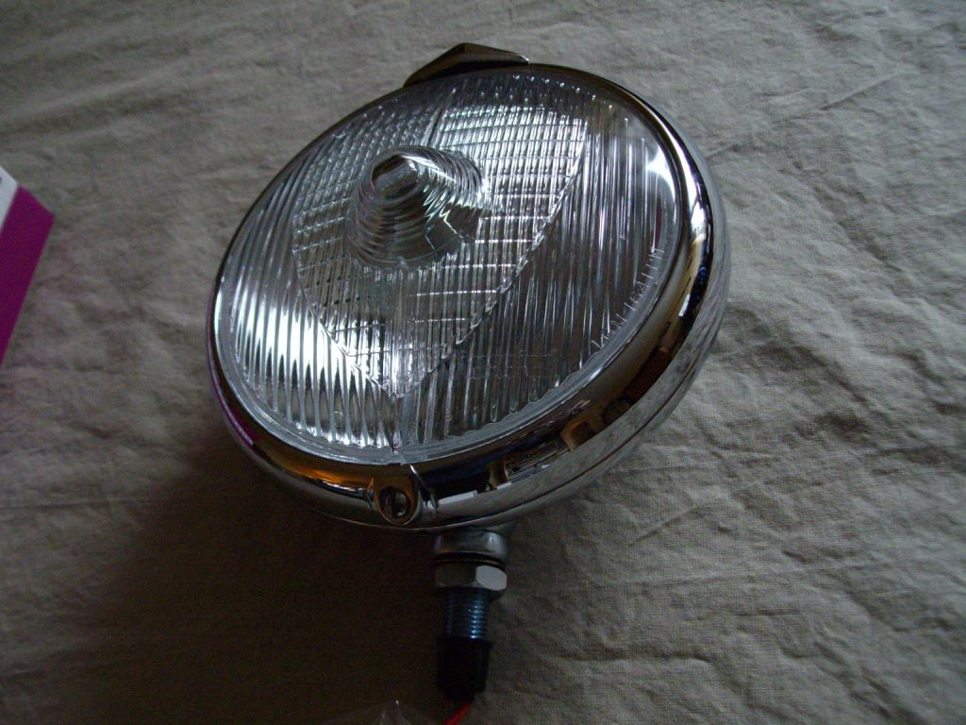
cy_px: 362
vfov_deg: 39.7
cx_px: 483
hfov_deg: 51.4
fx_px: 1005
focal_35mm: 36
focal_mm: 6
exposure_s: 1/50
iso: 320
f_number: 2.7
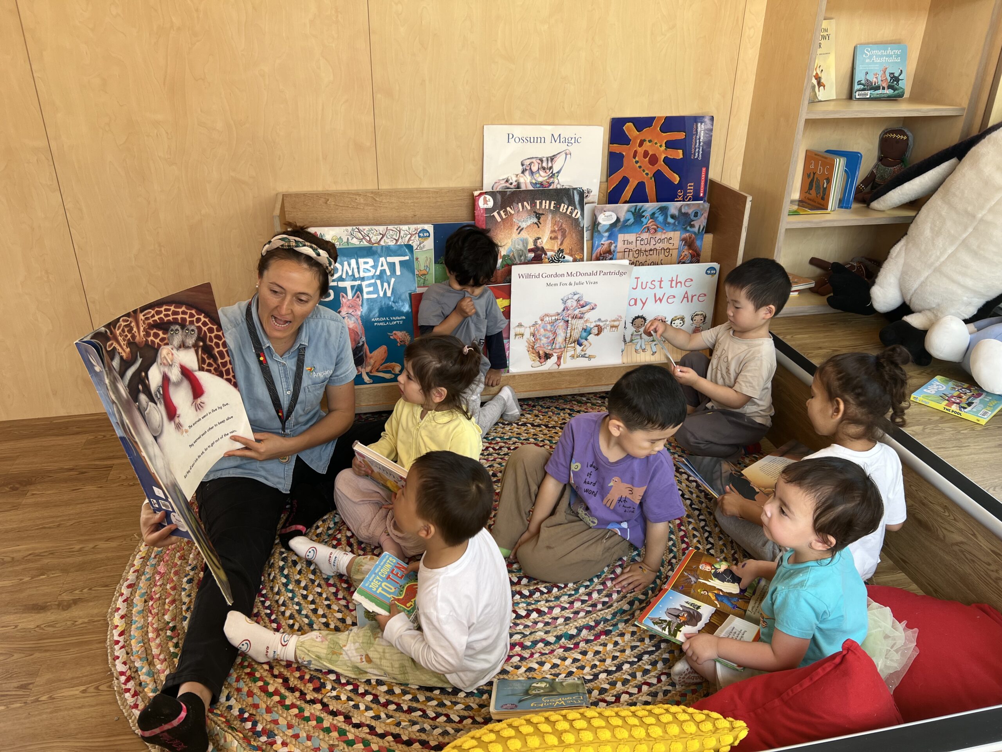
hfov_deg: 67.3
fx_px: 753
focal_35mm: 26
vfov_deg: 53.1
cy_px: 376
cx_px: 501
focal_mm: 5.7
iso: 40
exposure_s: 1/121
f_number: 1.5
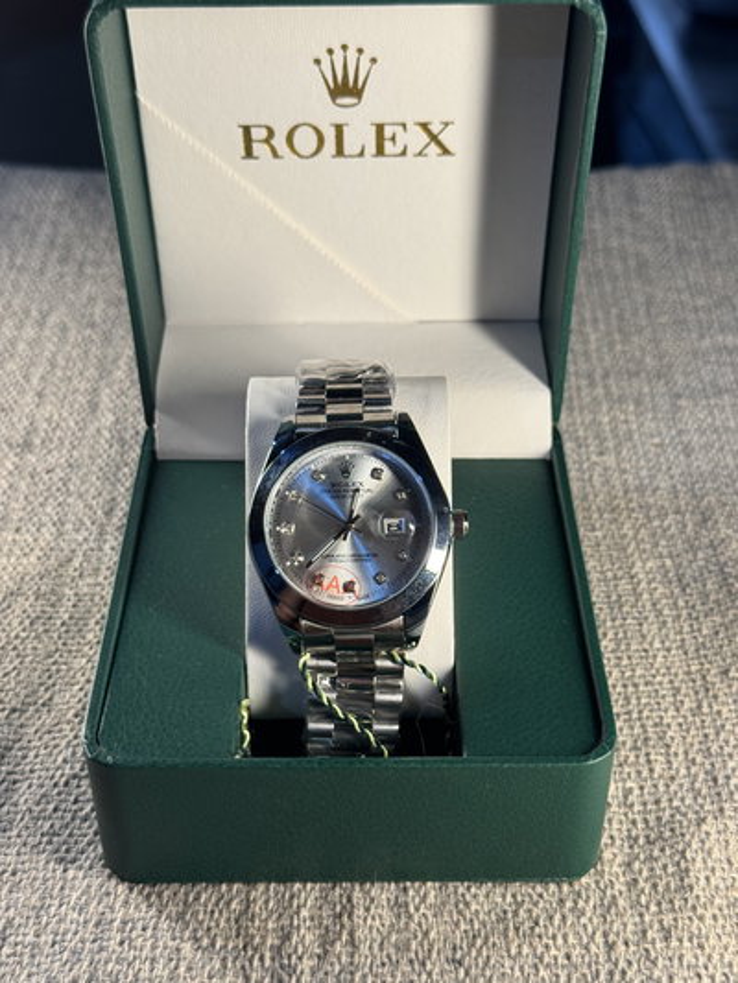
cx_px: 369
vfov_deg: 39.6
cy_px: 492
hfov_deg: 30.3
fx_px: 1364
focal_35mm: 48
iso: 50
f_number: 1.78
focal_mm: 6.76
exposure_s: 1/111
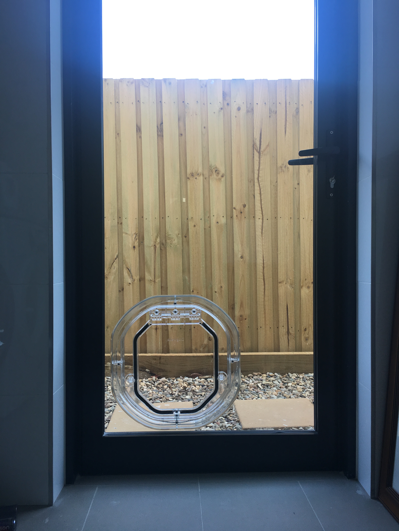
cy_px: 266
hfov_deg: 48.2
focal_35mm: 29
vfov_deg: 61.7
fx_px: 446
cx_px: 200
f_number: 2.2
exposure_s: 1/100
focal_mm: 4.15
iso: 25
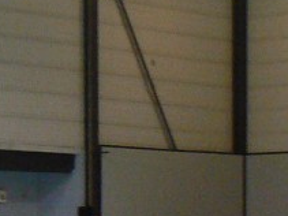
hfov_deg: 9.6
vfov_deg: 7.1
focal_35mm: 205
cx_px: -5
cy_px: 313
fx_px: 1705
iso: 200
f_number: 2.8
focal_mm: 6
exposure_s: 1/30
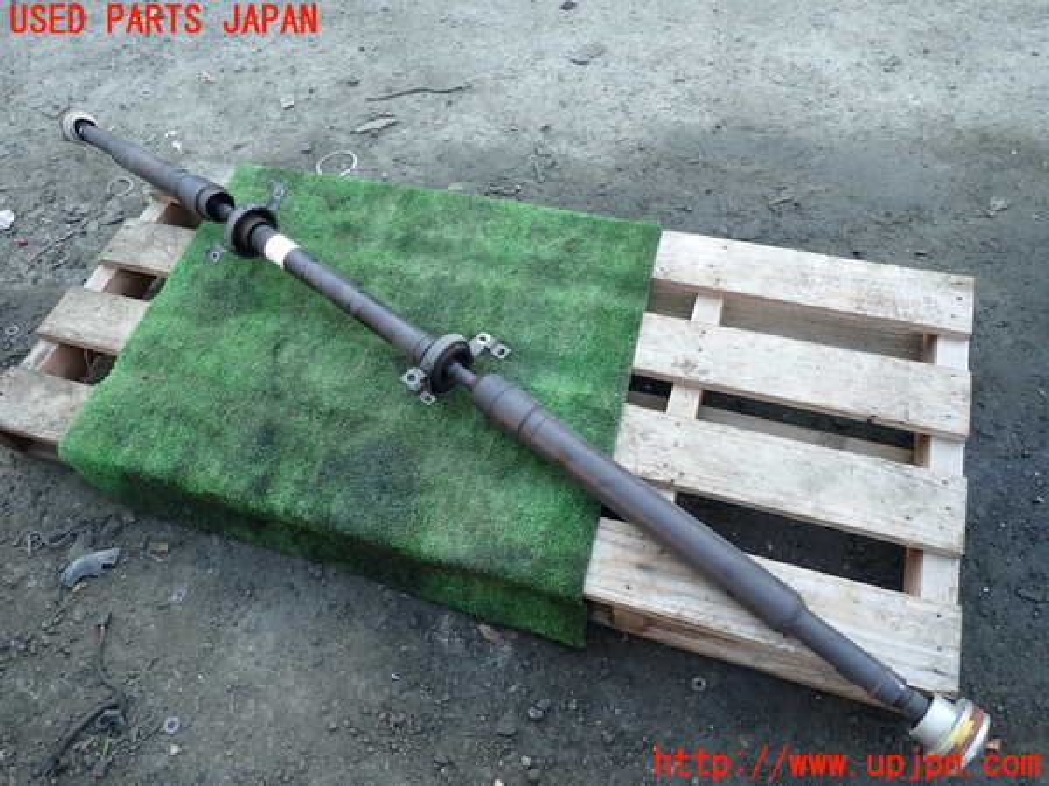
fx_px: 758
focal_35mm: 25
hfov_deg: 69.4
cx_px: 524
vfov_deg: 54.9
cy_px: 393
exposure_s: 1/60
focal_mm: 4.5
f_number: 2
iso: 125
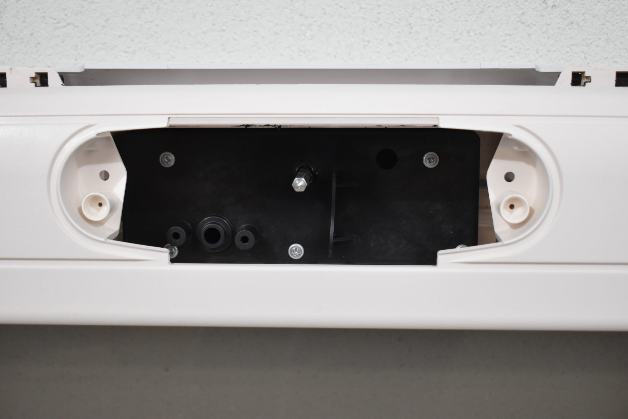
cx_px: 314
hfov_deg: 36.9
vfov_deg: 25.1
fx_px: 942
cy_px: 210
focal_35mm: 54
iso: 800
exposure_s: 1/200
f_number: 4.8
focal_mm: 36
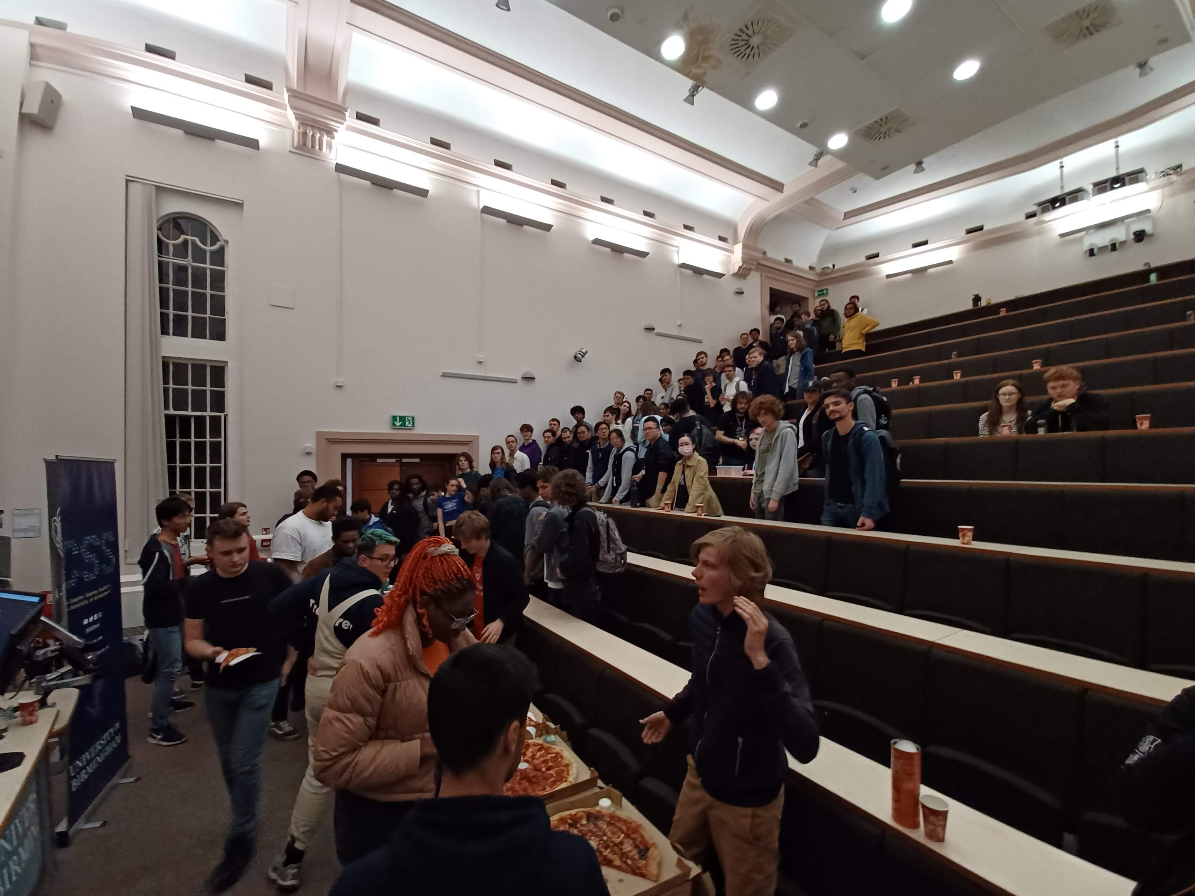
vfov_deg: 85.7
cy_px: 455
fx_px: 483
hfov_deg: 102.0
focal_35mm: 14
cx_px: 576
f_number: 2.2
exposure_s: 1/33
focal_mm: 1.42
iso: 125
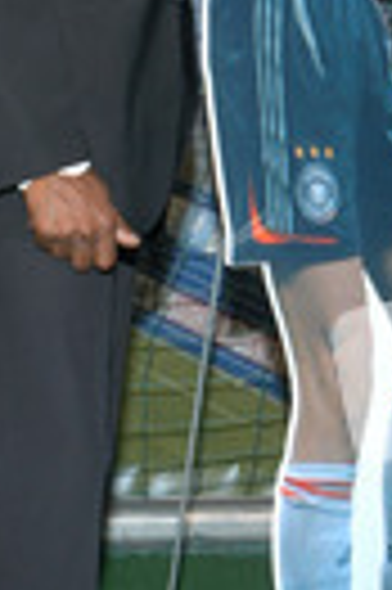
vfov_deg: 15.9
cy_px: 131
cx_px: 153
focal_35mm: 128
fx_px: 2096
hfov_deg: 10.7
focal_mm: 28
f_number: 8
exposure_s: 1/60
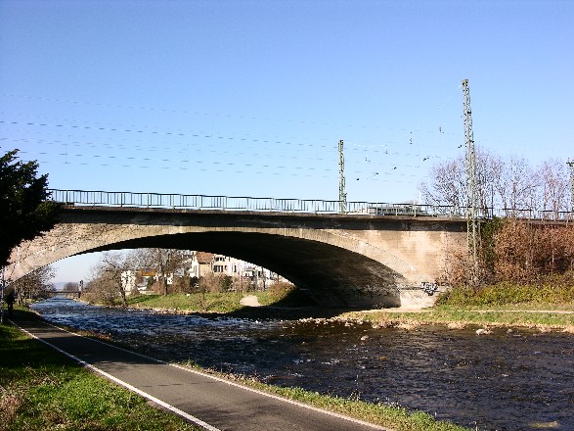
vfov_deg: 40.7
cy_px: 216
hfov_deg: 52.6
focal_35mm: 35
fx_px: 580
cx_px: 287
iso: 50
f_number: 7.1
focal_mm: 8.9
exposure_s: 1/111
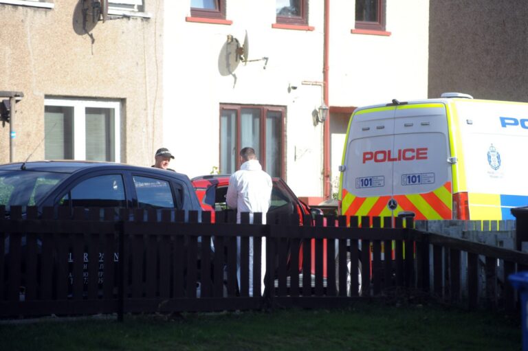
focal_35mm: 200
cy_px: 176
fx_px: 2931
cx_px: 264
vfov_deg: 6.9
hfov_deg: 10.3
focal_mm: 200
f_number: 5.6
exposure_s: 1/1600
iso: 400
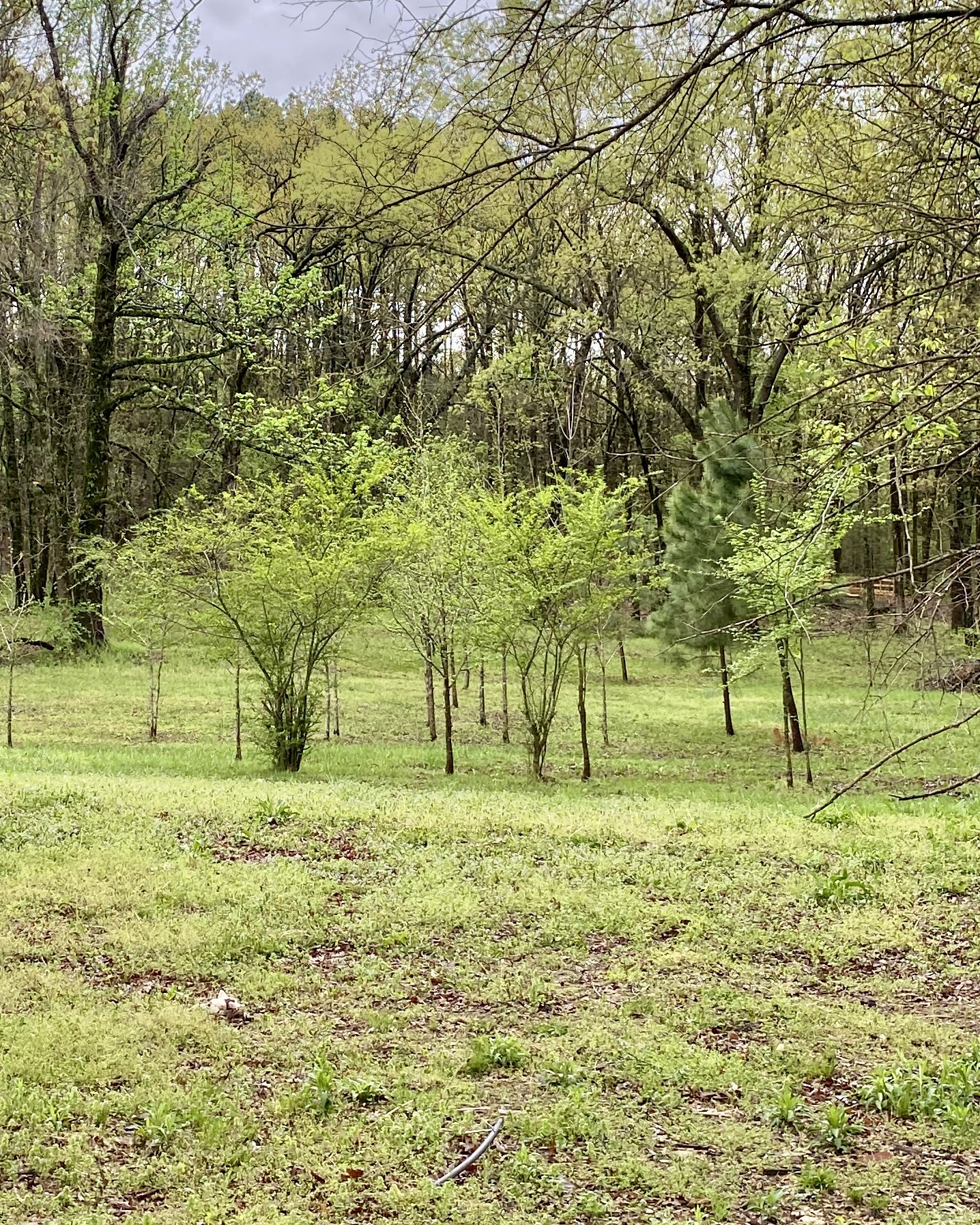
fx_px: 2067
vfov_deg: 33.0
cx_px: 264
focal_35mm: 57
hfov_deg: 26.4
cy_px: 532
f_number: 1.8
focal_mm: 4.25
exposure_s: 1/424
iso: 32
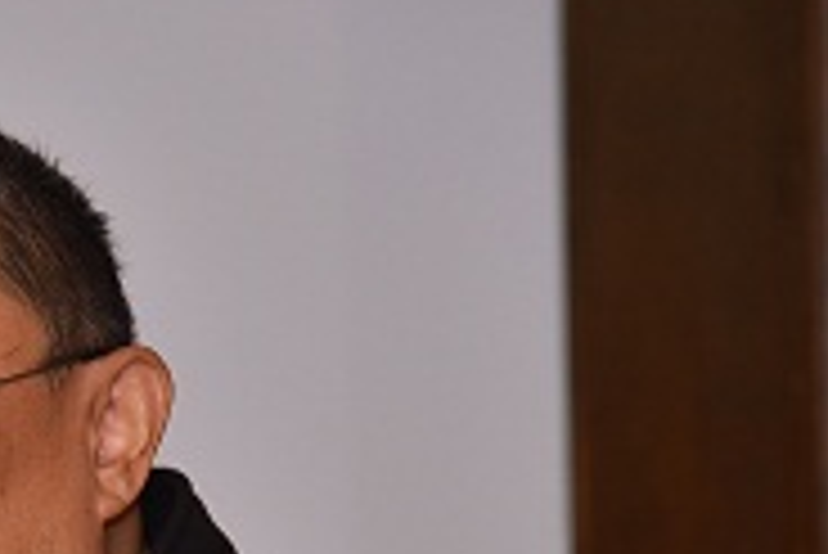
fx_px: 7504
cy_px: 615
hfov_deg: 6.3
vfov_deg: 4.2
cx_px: -288
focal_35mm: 326
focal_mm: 120
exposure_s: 1/160
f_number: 4
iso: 500
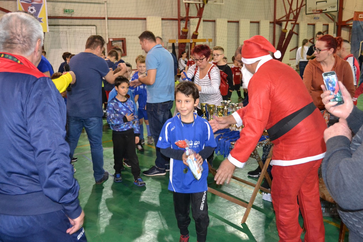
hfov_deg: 57.2
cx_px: 182
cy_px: 121
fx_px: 333
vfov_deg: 40.0
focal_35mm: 33
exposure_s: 1/60
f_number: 4
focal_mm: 22
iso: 2500
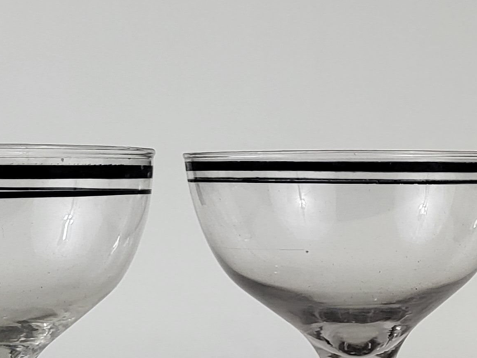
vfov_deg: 16.1
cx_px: 544
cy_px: 363
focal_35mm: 90
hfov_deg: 20.6
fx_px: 1240
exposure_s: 1/100
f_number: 1.8
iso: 125
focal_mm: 5.4
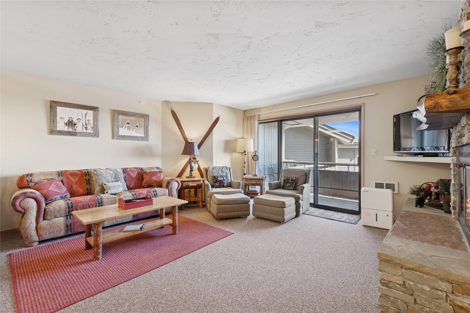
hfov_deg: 100.4
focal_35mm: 15
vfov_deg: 77.3
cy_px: 156
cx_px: 235
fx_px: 196
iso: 100
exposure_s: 1/8
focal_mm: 10
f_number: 6.3
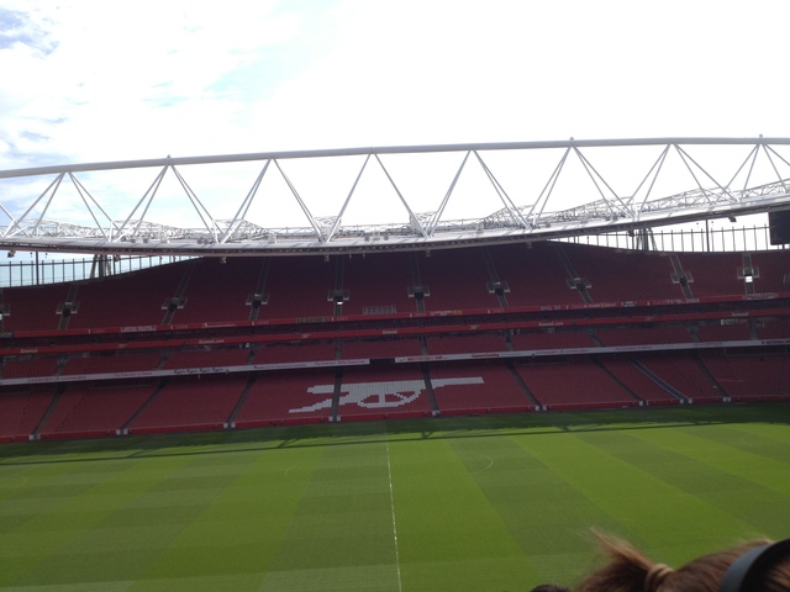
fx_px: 799
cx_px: 395
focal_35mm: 35
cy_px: 296
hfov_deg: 52.6
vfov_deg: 40.7
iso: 50
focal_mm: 4.28
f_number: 2.4
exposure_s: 1/1416
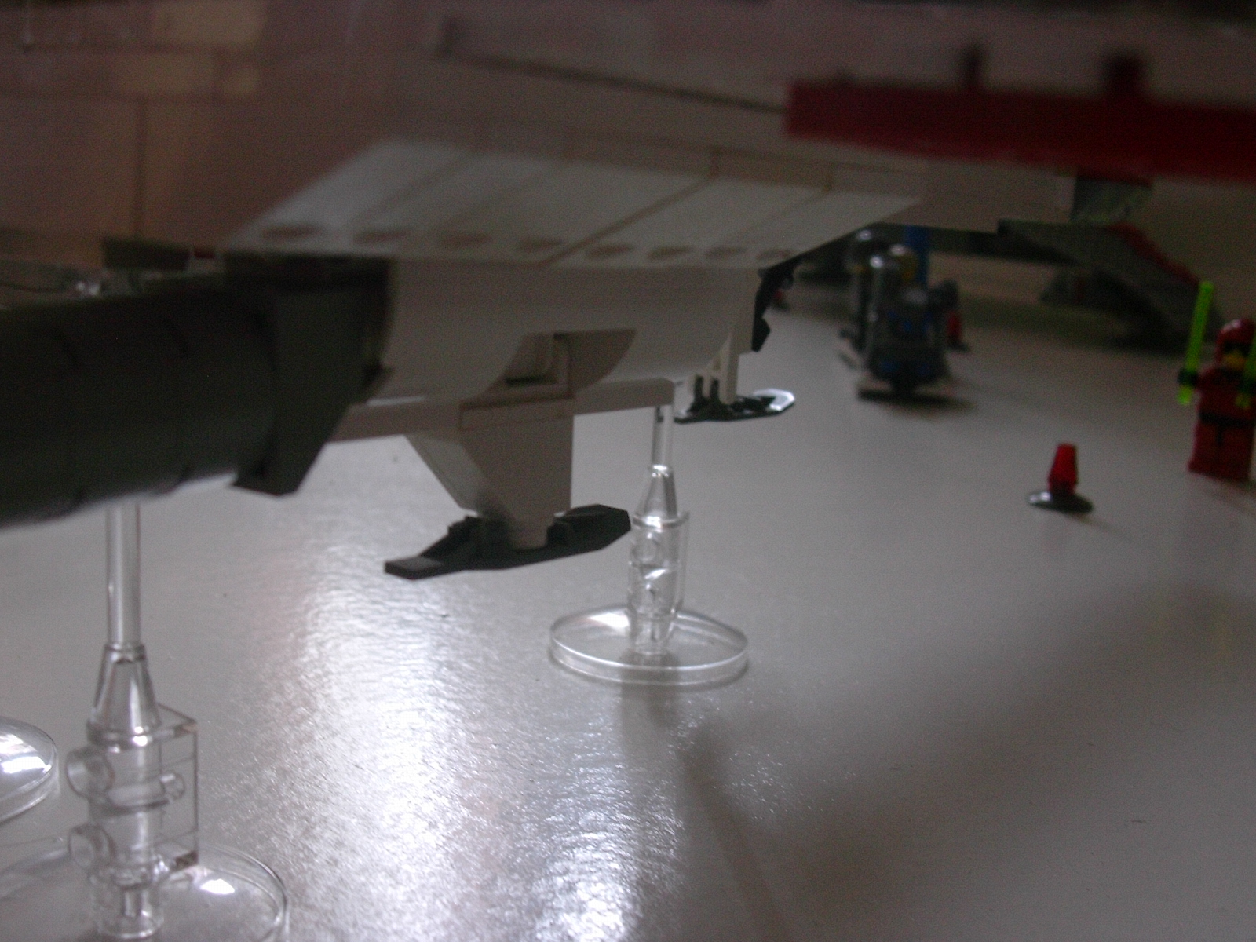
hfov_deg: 42.1
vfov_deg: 32.2
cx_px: 628
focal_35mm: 45
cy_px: 471
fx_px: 1633
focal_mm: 6.7
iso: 70
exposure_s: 1/39.1
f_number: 2.9
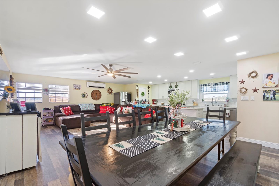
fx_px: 116
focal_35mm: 15
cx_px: 140
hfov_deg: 100.4
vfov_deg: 77.3
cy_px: 93
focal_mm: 10
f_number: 8
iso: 100
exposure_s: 1
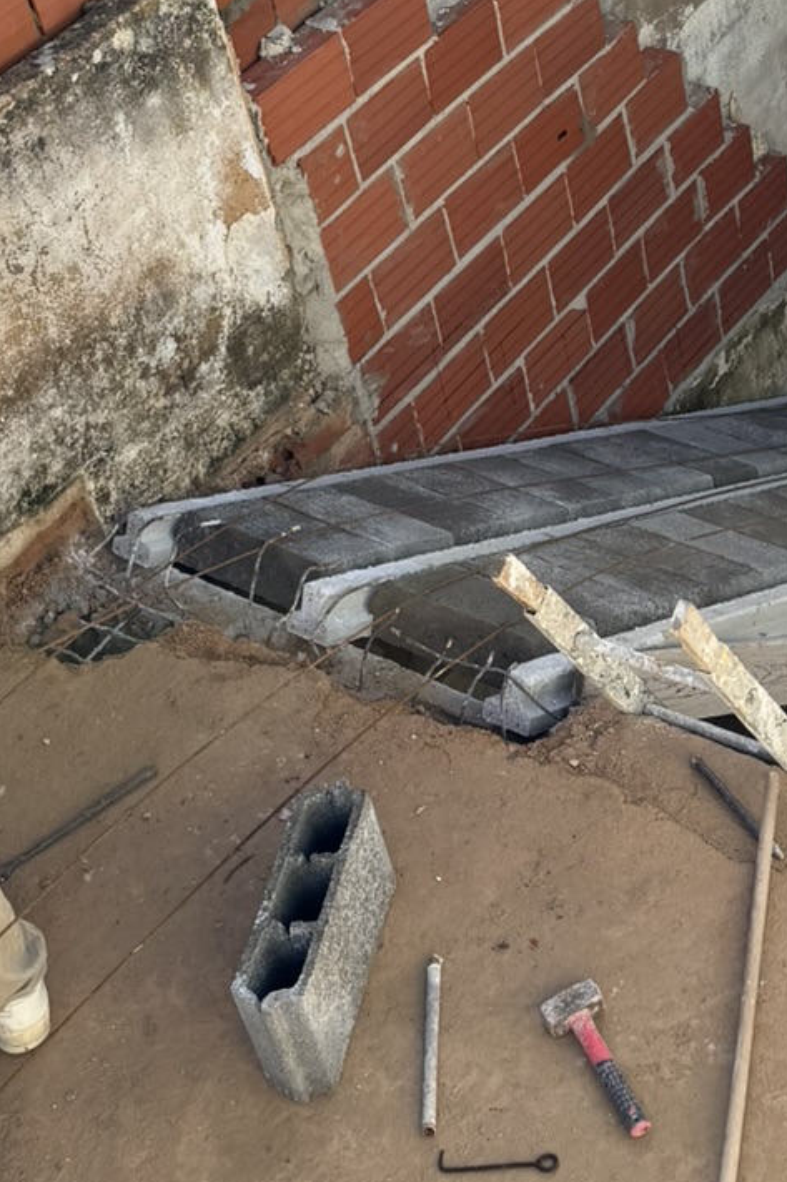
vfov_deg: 27.1
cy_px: 128
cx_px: 502
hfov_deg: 18.9
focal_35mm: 72
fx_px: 2362
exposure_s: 1/1395
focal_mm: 6.76
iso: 80
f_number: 1.78
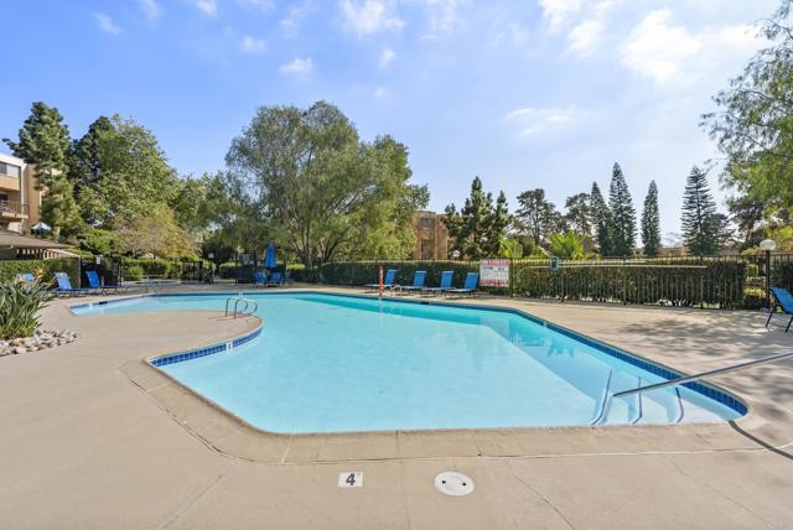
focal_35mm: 16
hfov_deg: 96.7
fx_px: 353
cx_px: 396
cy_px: 265
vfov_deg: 73.9
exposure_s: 1/1000
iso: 500
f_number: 8
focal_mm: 16
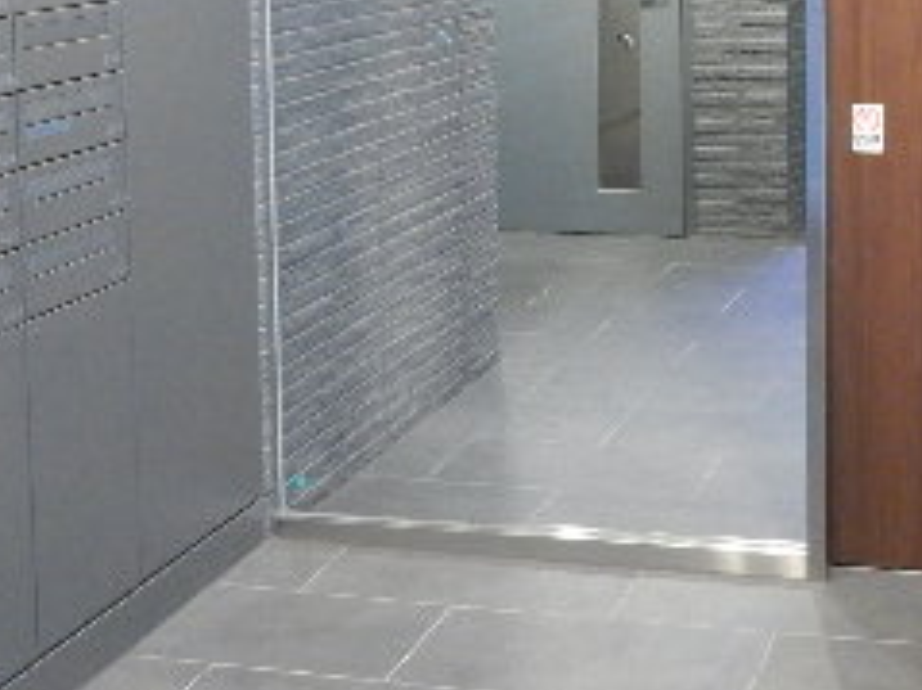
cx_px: 783
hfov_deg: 28.2
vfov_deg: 21.1
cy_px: -19
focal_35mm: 67
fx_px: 1784
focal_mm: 4.5
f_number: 3.7
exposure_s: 1/8
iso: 800
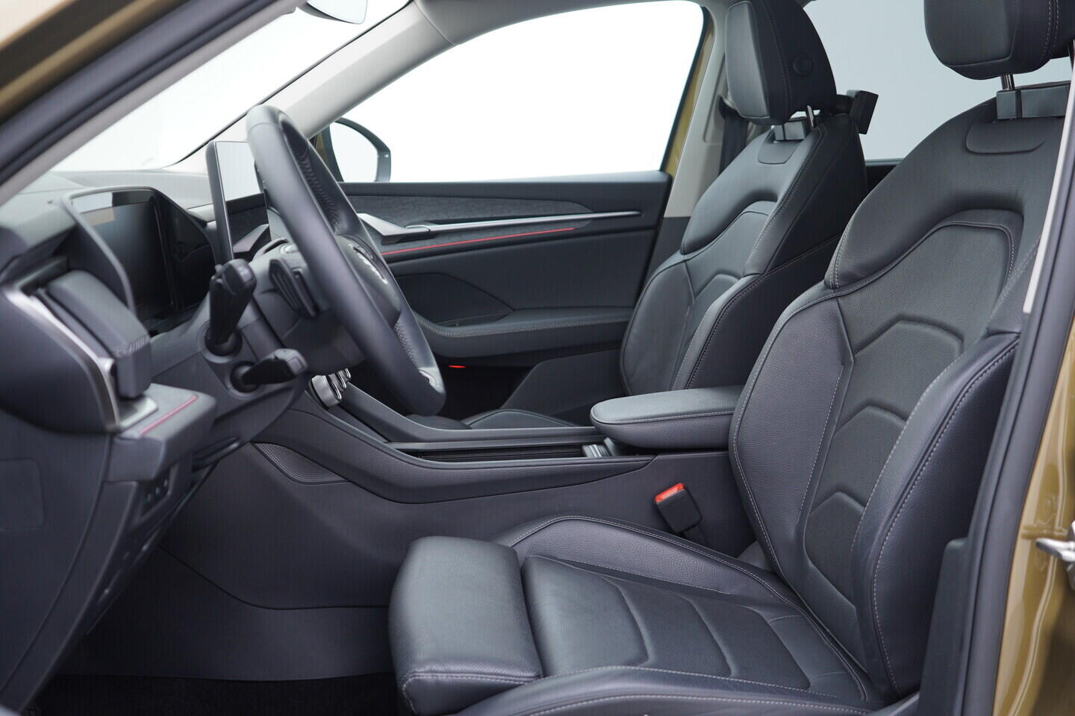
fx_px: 1075
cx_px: 538
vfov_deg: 36.9
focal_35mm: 36
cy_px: 358
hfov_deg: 53.1
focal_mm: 24
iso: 160
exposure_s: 1/40
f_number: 2.8
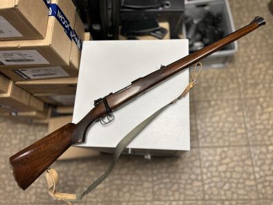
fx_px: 213
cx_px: 141
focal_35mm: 27
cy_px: 100
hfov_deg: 65.3
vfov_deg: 51.3
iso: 50
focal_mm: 5.7
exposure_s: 1/100
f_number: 1.5
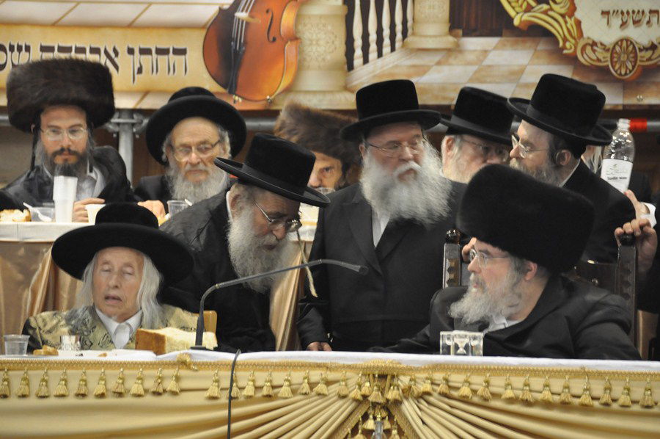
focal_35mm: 262
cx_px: 330
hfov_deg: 7.9
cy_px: 220
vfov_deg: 5.2
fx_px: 4807
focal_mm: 175
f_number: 5.6
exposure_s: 1/40
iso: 1600
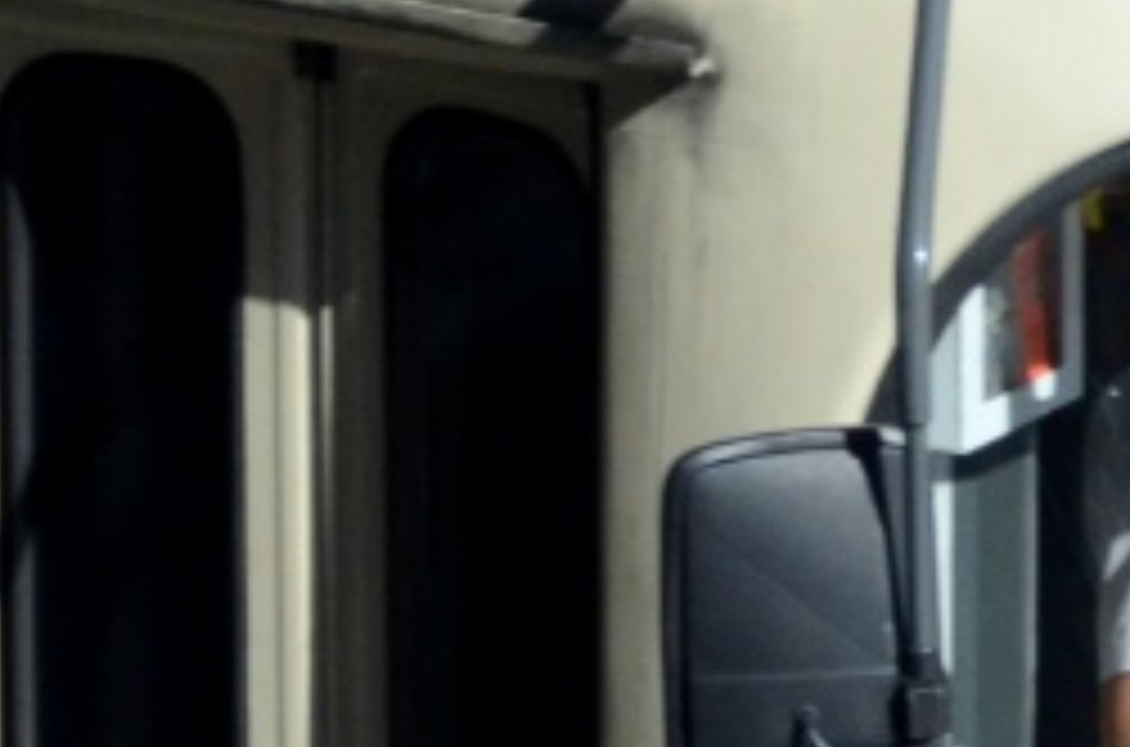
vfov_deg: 1.1
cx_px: 288
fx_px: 40458
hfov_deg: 1.6
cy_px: 727
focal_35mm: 1292
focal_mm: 135
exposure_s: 1/1250
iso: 800
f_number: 9
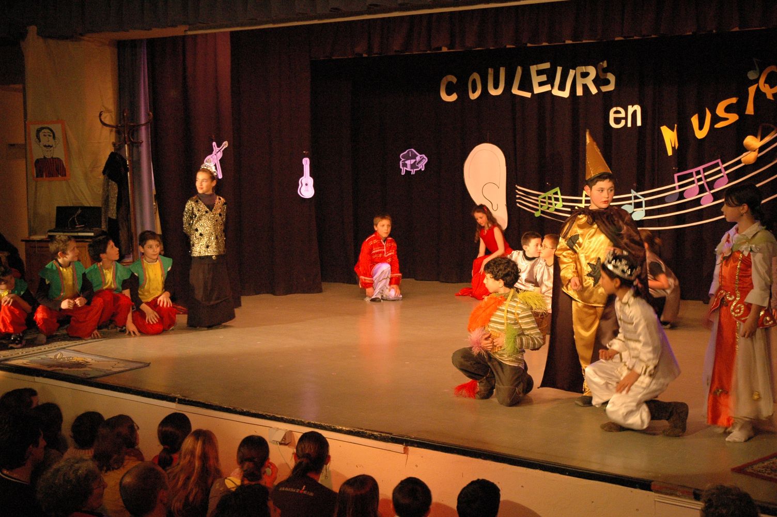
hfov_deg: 38.9
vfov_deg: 26.4
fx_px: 1100
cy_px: 258
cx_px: 388
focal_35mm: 51
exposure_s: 1/13
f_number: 4.2
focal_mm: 34
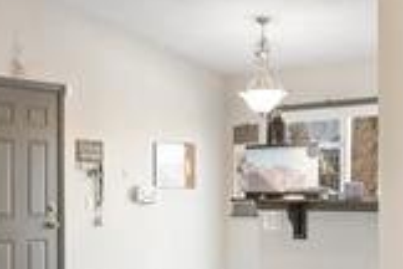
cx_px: 85
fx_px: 750
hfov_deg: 29.4
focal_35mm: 67
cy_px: 182
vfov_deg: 20.2
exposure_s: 1/4
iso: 400
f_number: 8
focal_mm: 17
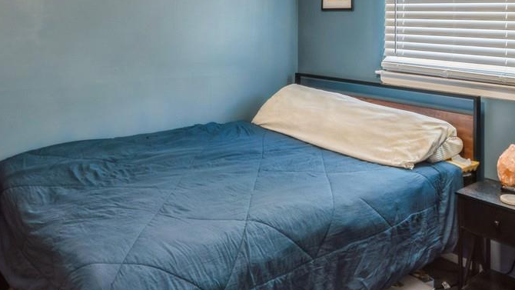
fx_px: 478
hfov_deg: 56.6
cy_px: 21
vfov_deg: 31.9
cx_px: 274
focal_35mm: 35
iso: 100
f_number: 11
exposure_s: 1/1.67
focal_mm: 14
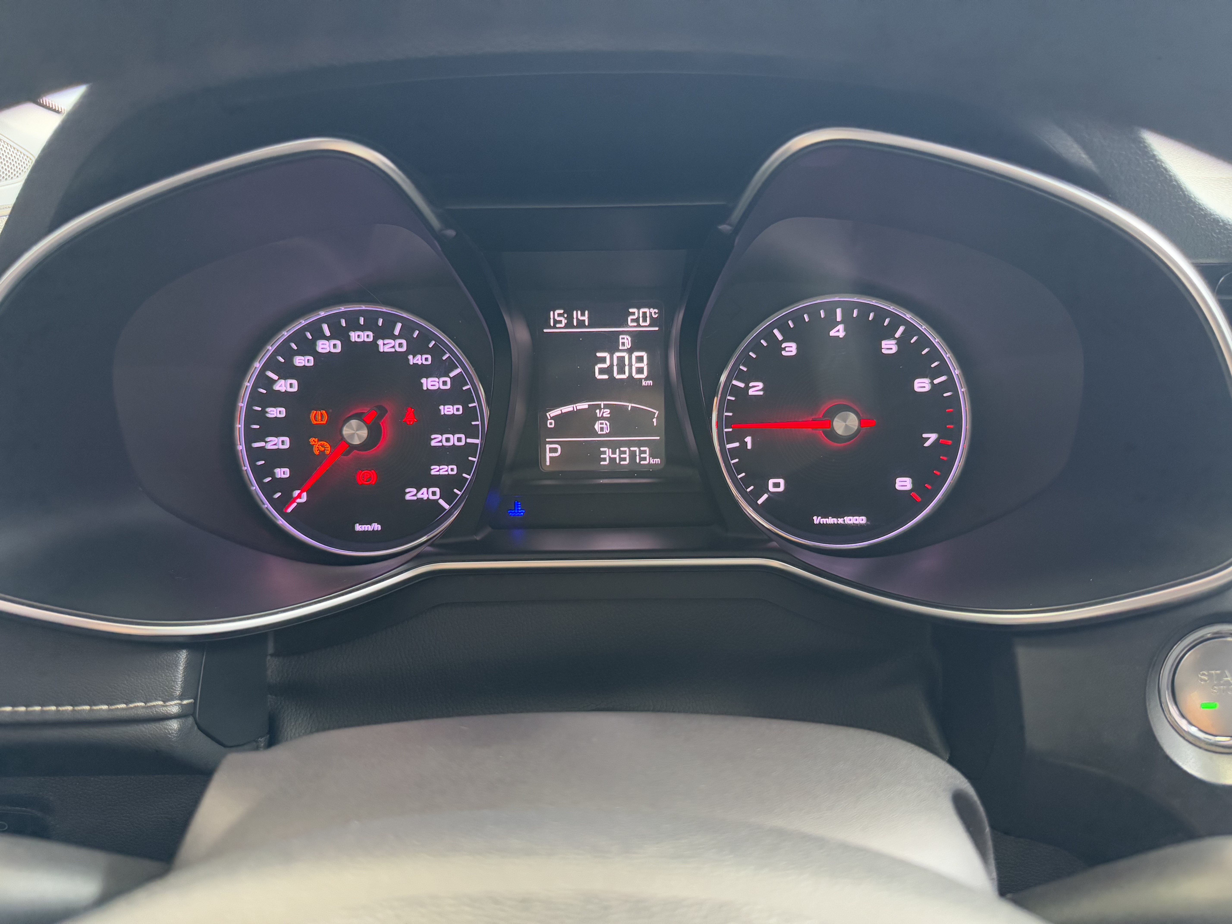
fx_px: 854
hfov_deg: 71.6
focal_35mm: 24
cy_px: 462
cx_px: 616
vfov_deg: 56.8
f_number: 1.78
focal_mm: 6.76
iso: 640
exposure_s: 1/60
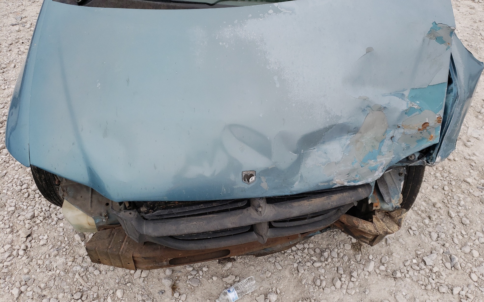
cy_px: 146
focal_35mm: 28
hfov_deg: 66.5
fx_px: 369
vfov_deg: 44.5
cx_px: 244
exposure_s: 1/357
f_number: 1.5
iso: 50
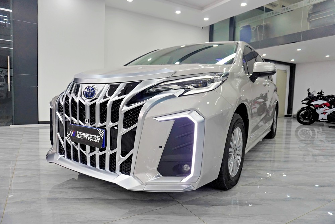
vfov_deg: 53.1
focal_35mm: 24
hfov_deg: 73.7
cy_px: 112
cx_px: 168
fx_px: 223
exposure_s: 1/160
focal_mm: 16
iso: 640
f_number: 4
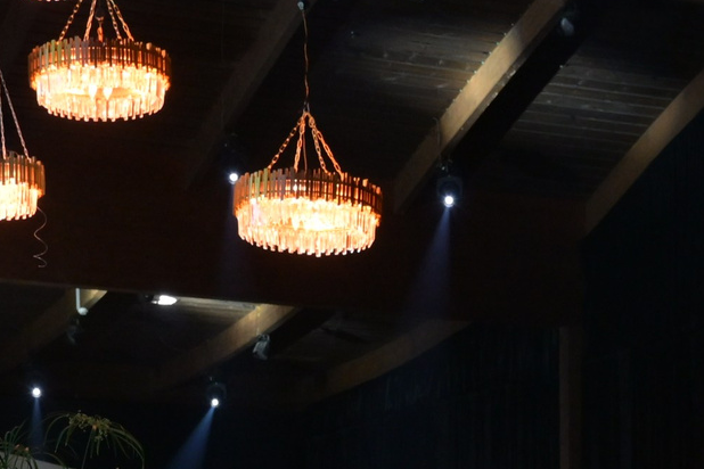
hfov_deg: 17.6
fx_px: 2268
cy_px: 694
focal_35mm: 116
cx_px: 427
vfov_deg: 11.4
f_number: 4
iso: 1600
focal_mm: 28
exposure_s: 1/60
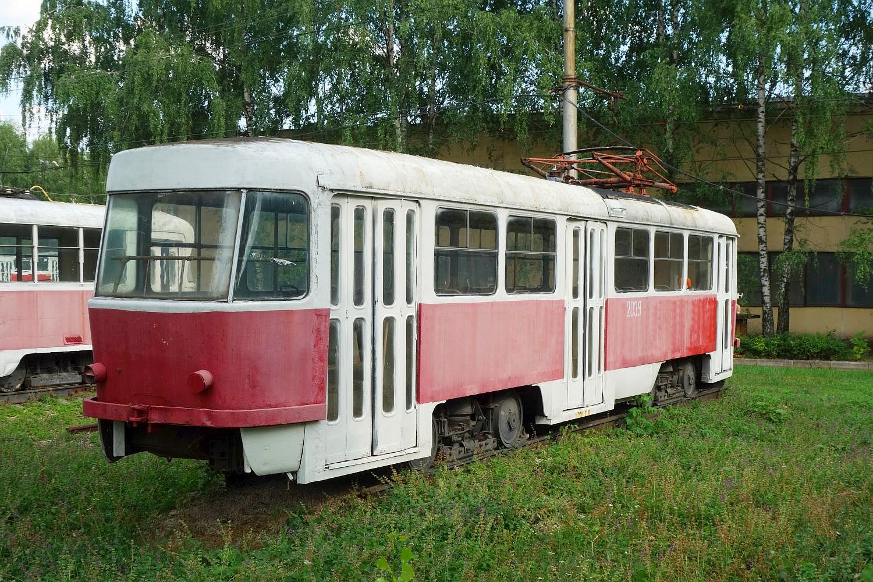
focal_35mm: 51
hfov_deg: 38.9
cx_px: 436
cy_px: 291
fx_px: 1237
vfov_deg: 26.5
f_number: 7.1
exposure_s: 1/125
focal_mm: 18.88
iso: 125
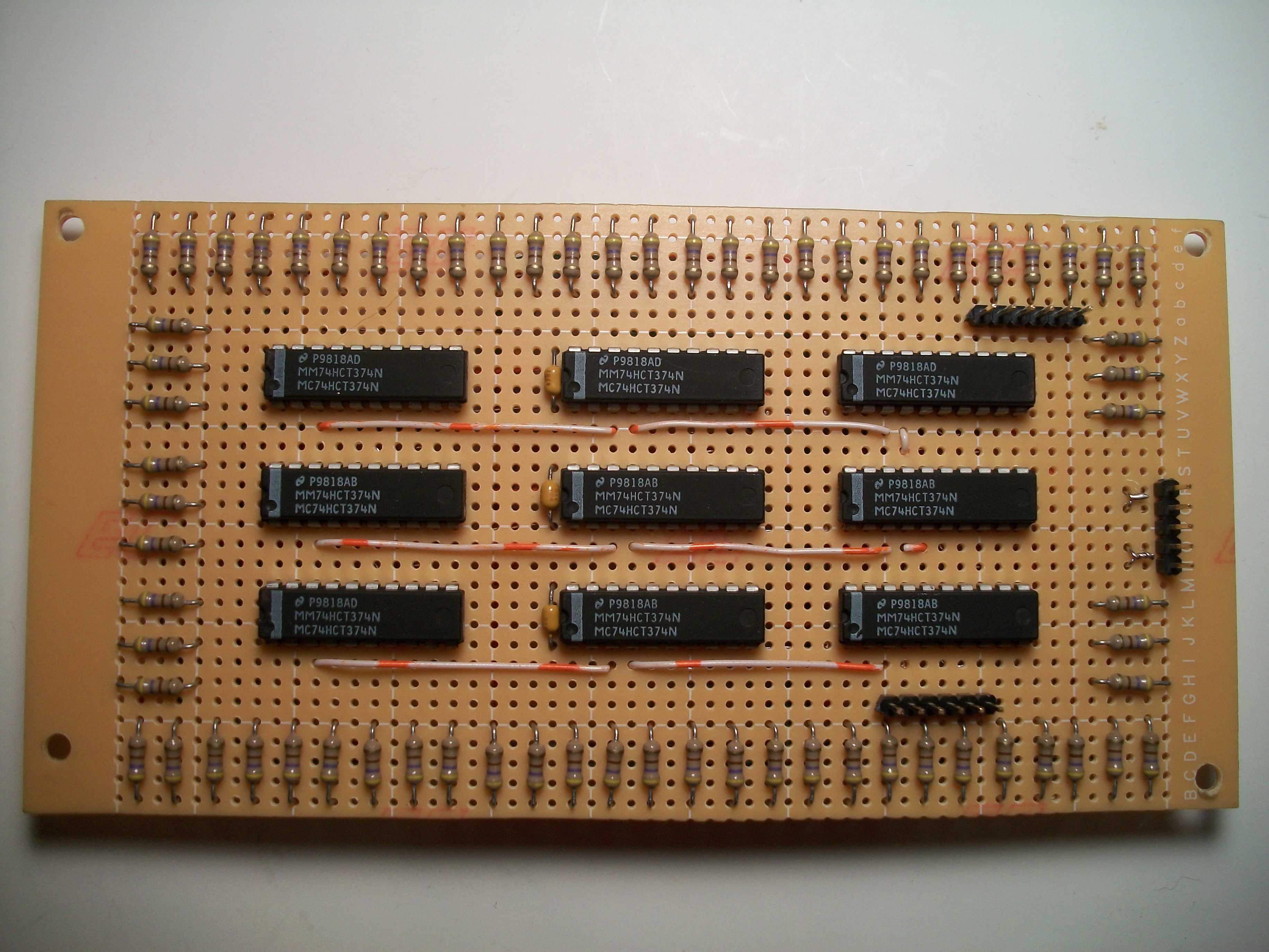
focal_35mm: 32
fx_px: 1173
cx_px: 634
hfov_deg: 56.8
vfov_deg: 44.2
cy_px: 476
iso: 80
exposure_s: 1/80
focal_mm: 5.7
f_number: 2.9
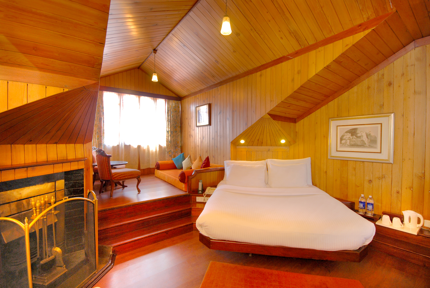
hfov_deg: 100.3
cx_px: 215
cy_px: 144
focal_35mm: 15
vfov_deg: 77.5
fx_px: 179
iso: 200
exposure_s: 1/6
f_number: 5.6
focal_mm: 10
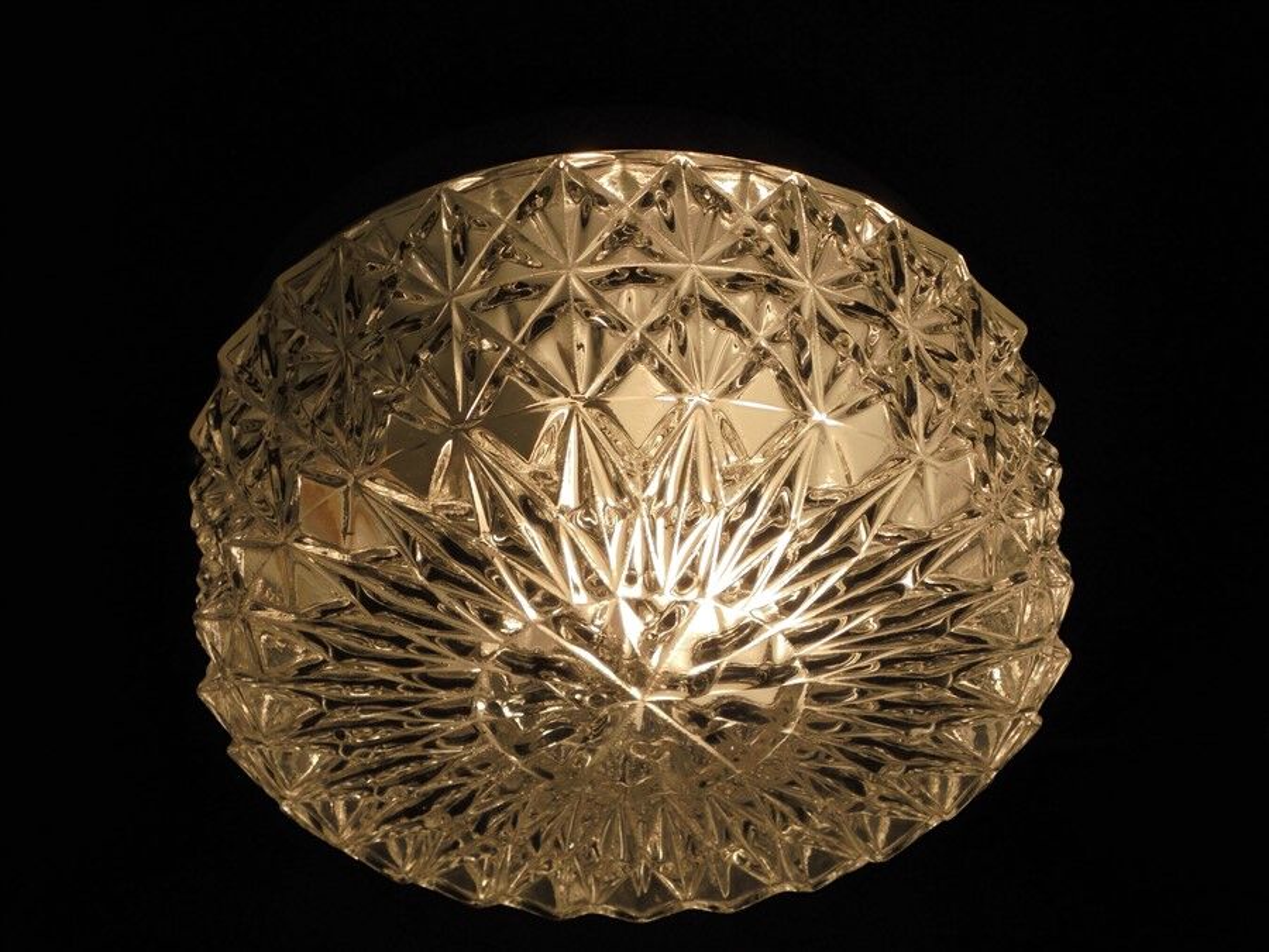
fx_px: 2053
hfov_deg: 34.3
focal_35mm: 56
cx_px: 634
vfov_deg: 26.1
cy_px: 476
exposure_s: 1/250
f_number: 5.2
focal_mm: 10.1
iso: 100
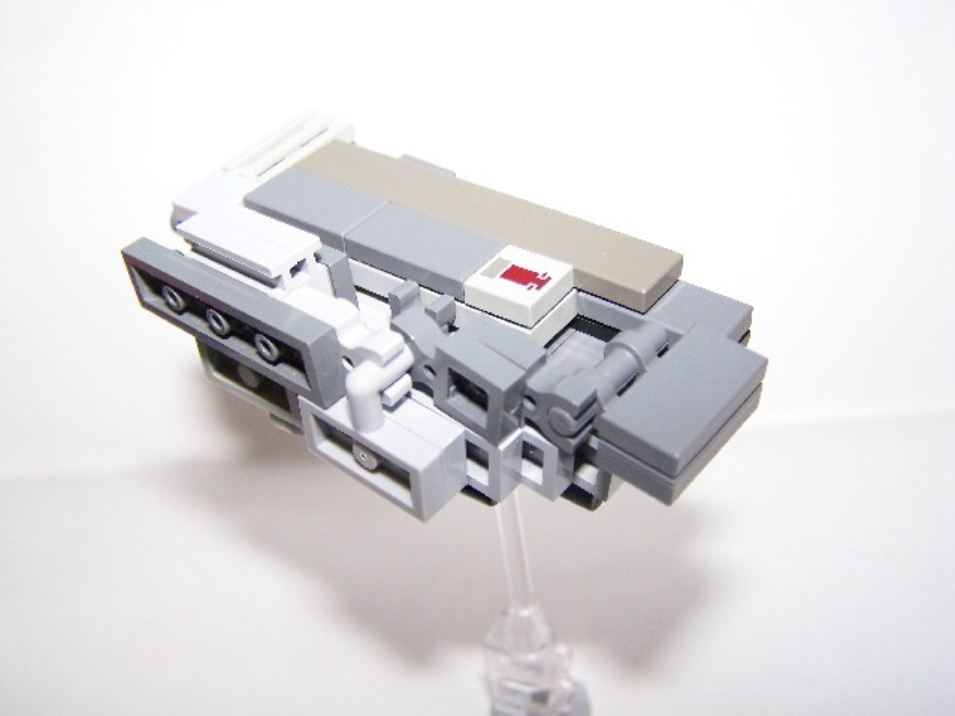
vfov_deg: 37.7
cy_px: 358
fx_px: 1048
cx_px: 478
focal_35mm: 38
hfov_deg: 49.0
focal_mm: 6.3
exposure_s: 1/60
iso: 80
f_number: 2.8
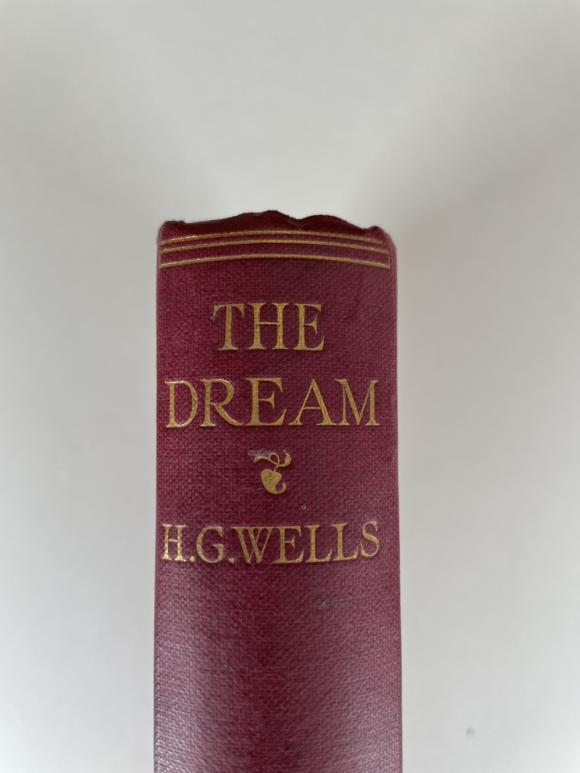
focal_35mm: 26
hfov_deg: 53.1
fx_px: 581
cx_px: 290
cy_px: 386
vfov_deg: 67.3
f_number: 1.6
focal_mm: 4.2
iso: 80
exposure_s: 1/100
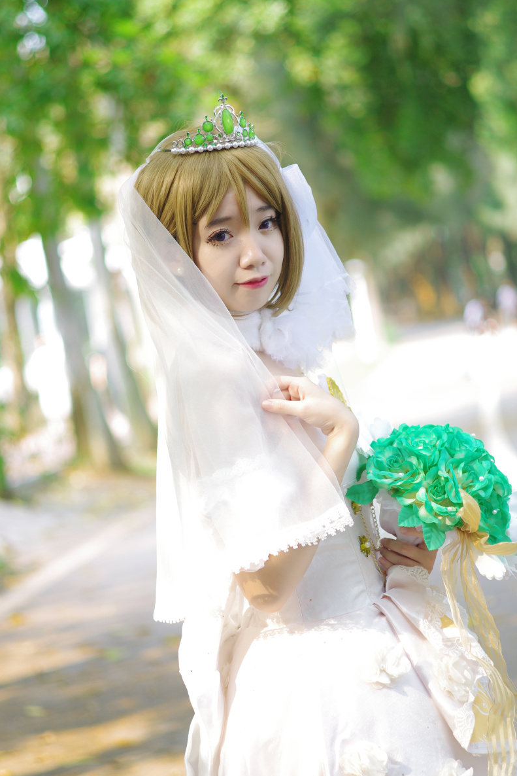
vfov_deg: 19.3
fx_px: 2283
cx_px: 259
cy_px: 387
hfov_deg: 12.9
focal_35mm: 106
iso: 320
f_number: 2.4
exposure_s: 1/200
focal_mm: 70
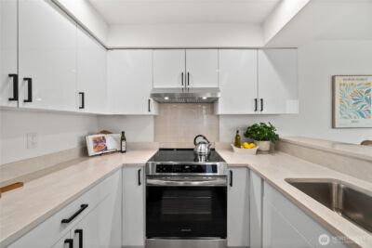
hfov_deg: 108.3
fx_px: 134
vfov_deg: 85.5
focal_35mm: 13
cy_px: 124
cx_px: 186
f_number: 7.1
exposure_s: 1/15
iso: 1000
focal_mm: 13
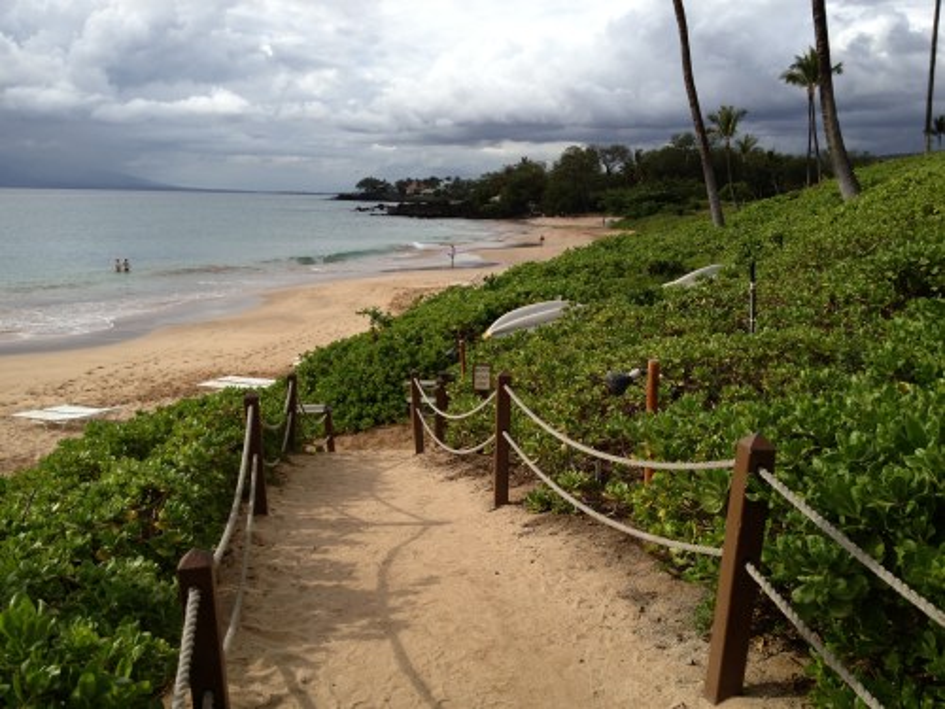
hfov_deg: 52.6
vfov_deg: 40.7
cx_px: 472
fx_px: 955
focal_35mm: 35
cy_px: 354
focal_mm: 4.28
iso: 50
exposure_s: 1/1332
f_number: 2.4
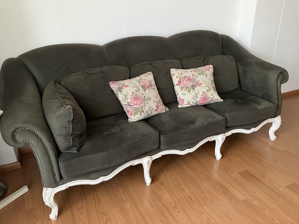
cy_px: 112
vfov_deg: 49.8
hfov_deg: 63.4
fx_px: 242
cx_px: 150
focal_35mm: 28
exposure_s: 1/55
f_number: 1.8
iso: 320
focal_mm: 3.99
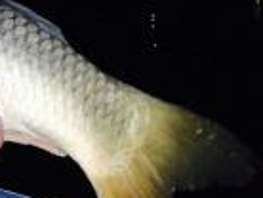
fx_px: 715
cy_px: 116
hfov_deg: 18.4
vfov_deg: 15.8
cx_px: -133
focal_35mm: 94
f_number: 2.2
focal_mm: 4.15
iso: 250
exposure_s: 1/17
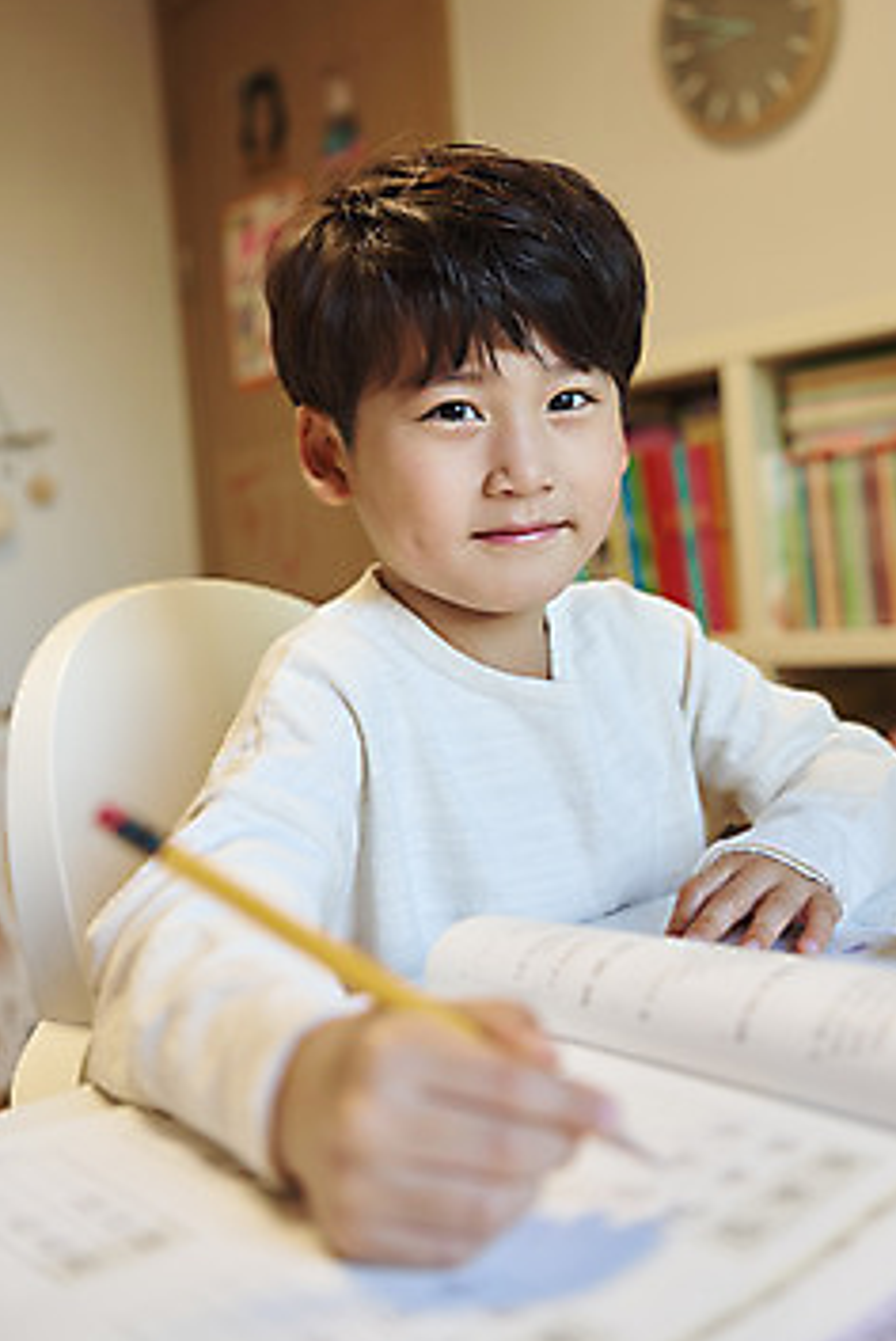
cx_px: 503
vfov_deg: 45.3
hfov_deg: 31.2
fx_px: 1602
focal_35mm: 43
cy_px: 589
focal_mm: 38
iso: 400
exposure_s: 1/100
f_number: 2.8
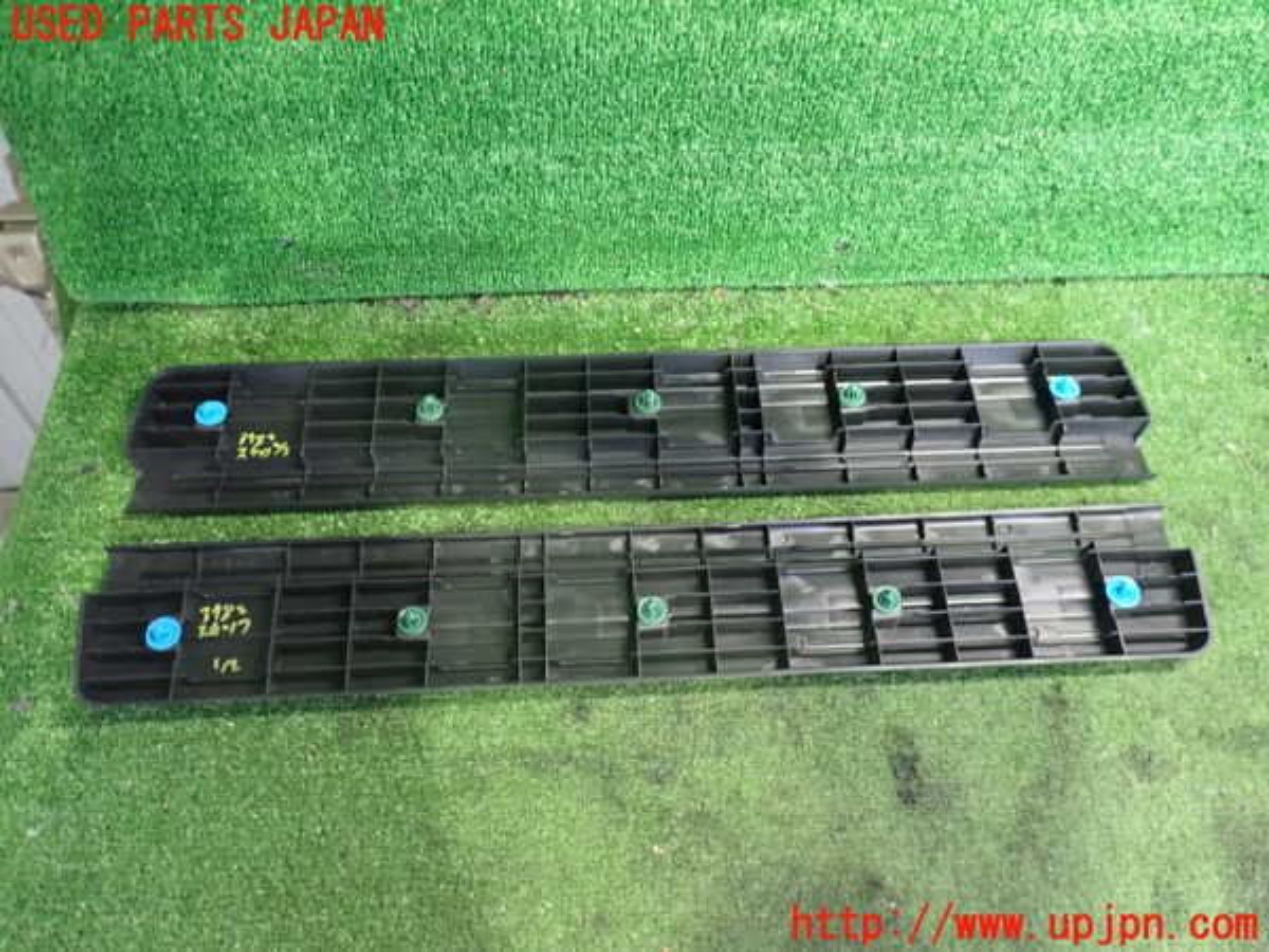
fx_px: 1100
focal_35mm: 30
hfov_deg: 60.0
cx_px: 634
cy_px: 476
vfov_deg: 46.8
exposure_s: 1/30
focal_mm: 5.4
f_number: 2.3
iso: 800
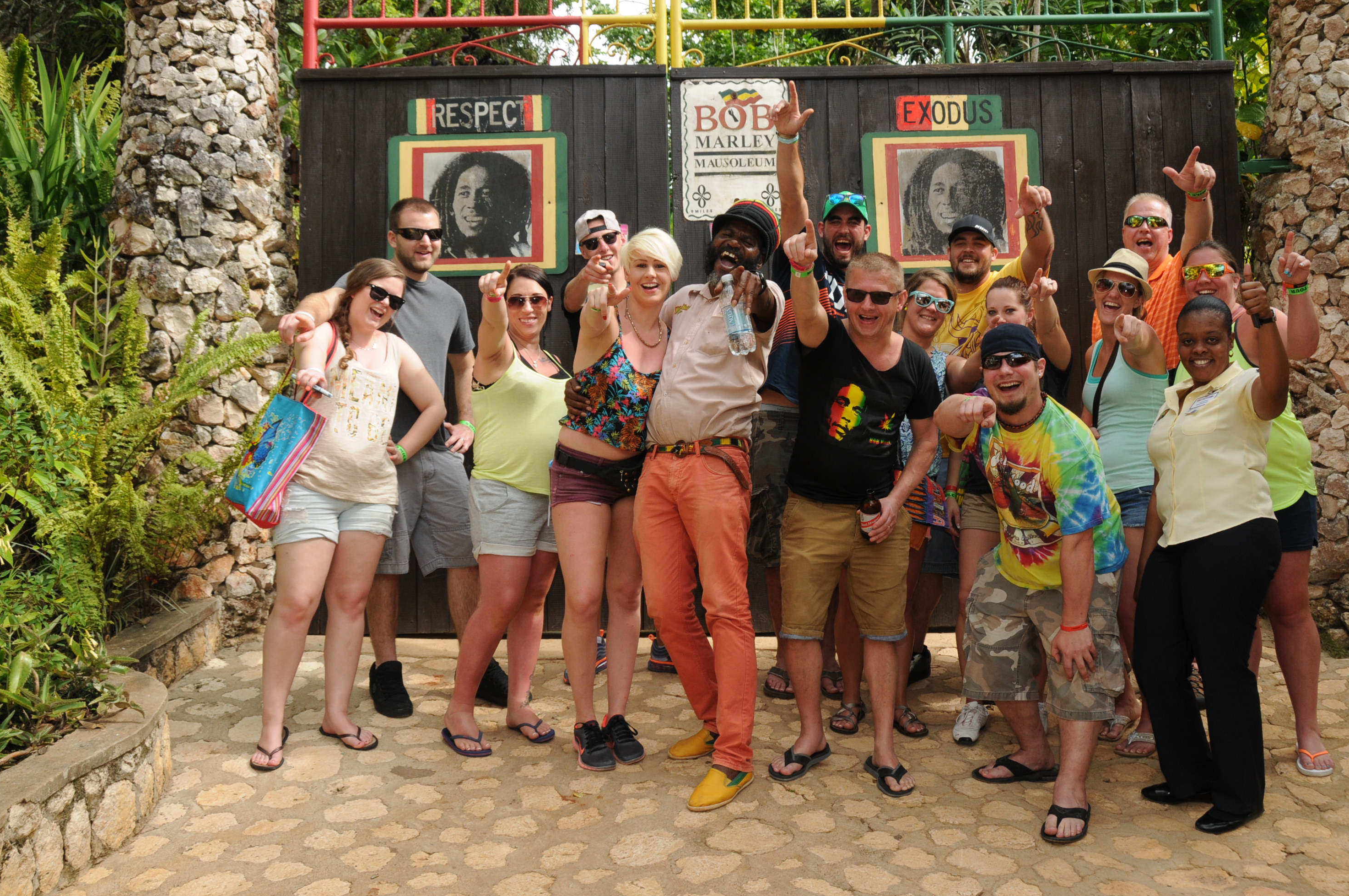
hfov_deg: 53.1
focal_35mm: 36
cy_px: 416
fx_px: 1347
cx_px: 726
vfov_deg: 36.8
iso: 320
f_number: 8
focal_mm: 22
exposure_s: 1/250
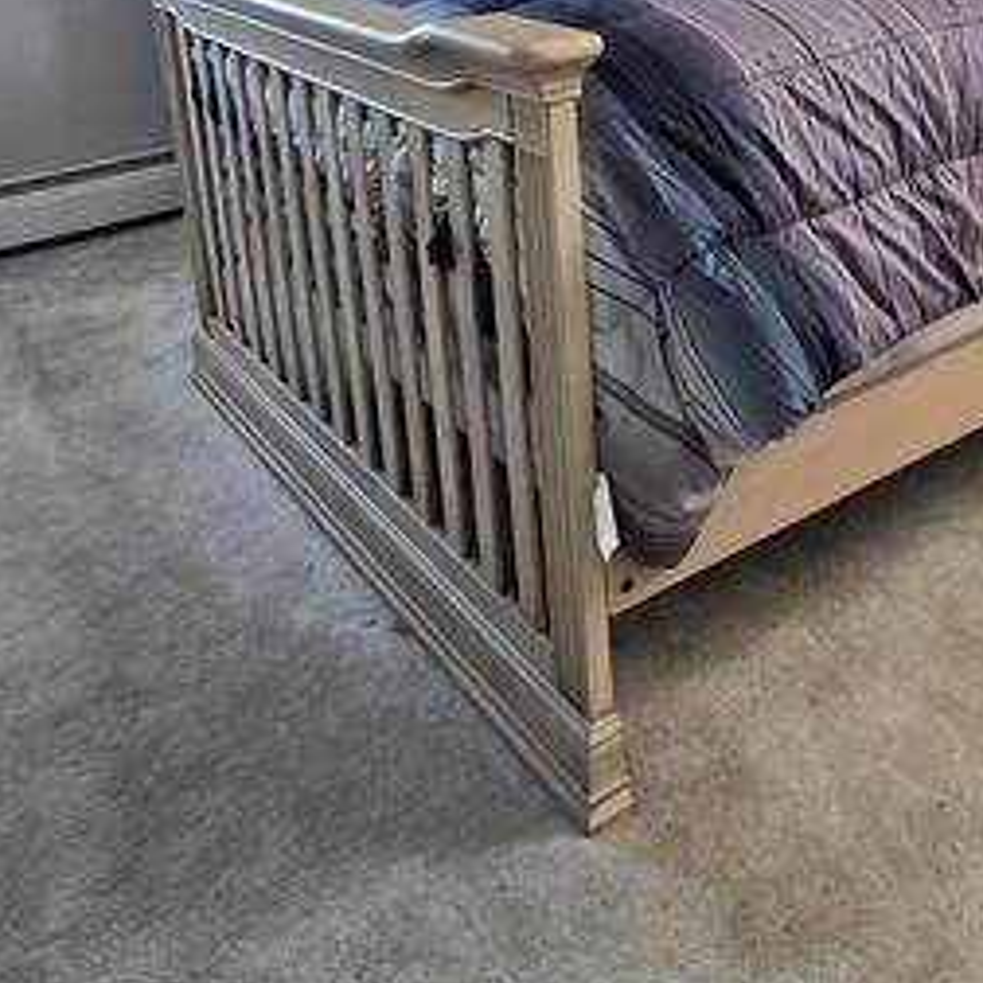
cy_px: 94
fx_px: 1124
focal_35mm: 35
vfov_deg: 43.1
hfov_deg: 46.8
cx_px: 616
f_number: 2.2
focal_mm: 2.2
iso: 100
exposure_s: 1/60
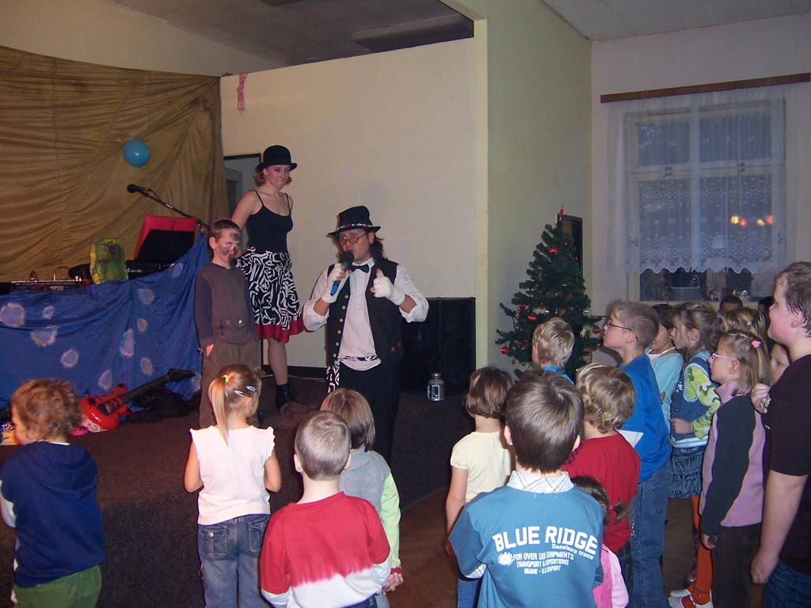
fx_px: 773
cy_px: 304
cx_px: 406
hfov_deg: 55.4
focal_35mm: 33
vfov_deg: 42.9
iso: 140
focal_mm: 5.5
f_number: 2.8
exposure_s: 1/60
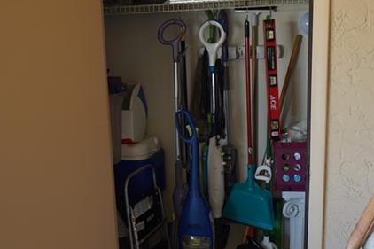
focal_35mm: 51
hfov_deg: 38.9
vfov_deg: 26.4
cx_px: 191
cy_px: 159
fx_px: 530
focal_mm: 21
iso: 160
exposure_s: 1/60
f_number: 4
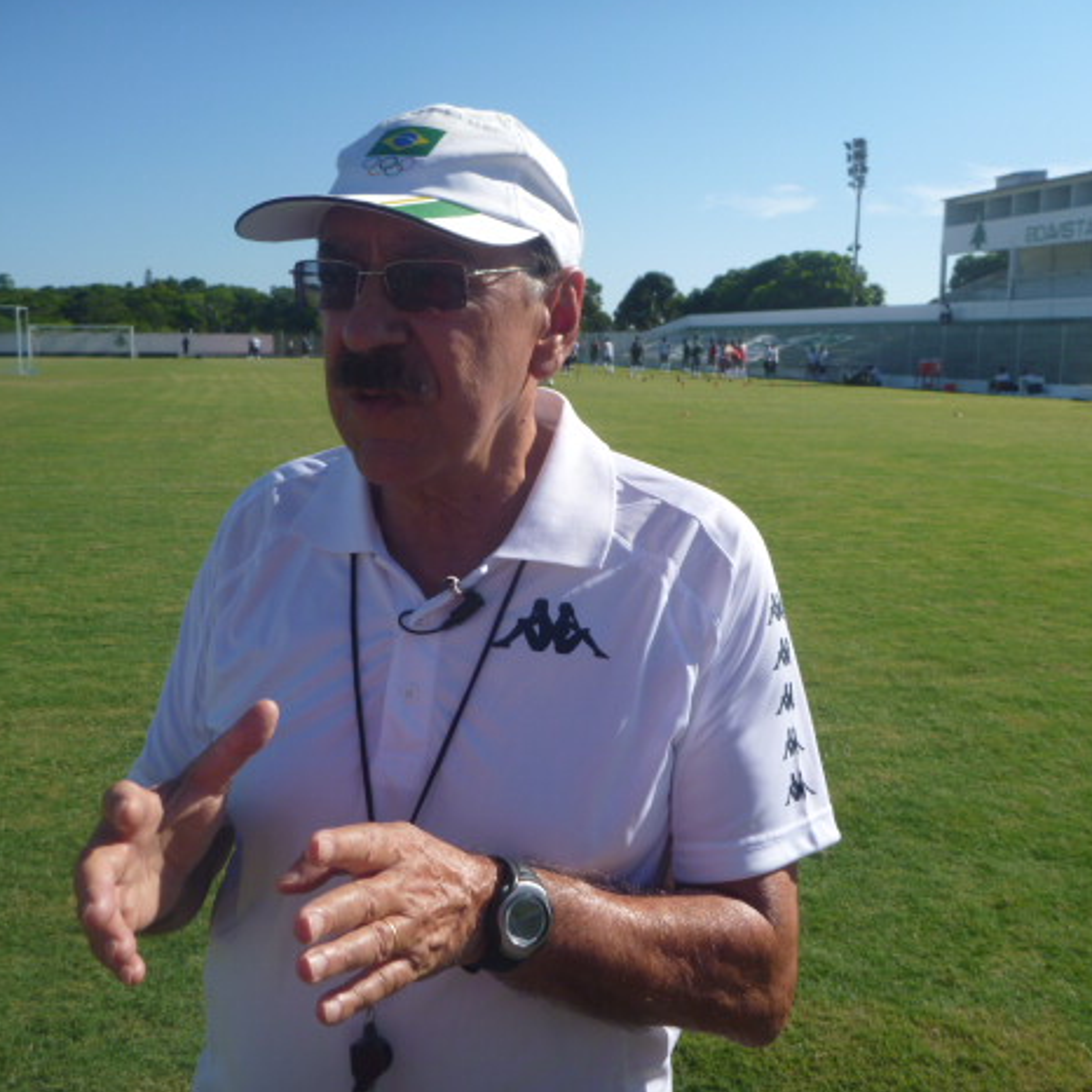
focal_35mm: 34
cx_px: 555
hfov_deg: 48.4
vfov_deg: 48.4
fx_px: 1213
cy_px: 532
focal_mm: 4.9
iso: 80
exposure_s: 1/800
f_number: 3.3
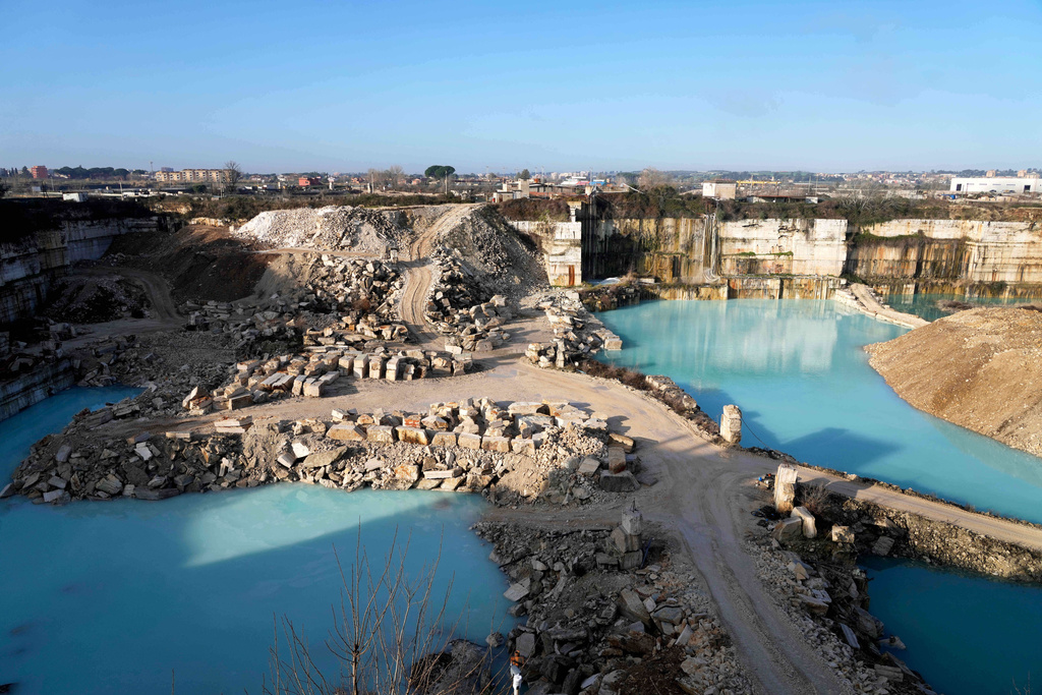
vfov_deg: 53.1
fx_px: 695
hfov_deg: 73.7
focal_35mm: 24
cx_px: 521
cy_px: 348
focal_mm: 24
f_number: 5.6
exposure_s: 1/2000
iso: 400
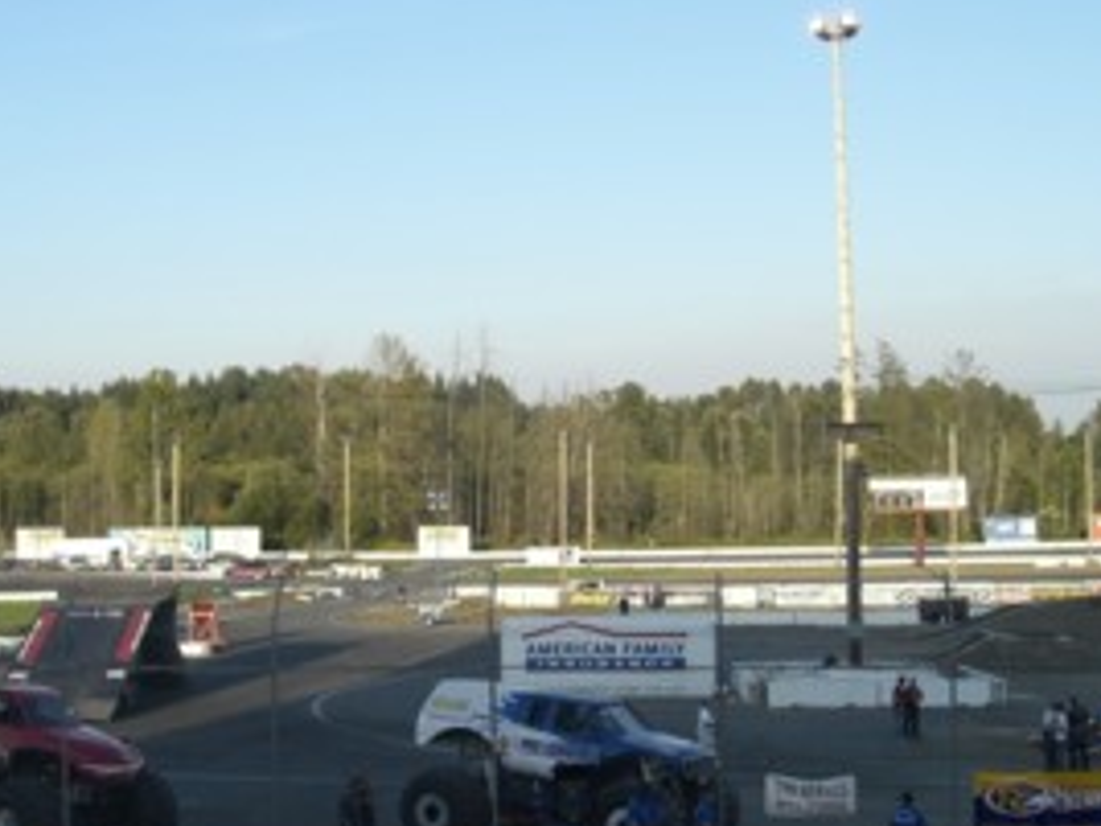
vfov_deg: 28.5
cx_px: 452
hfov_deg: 37.4
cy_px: 456
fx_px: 1622
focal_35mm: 51
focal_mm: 6.3
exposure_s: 1/200
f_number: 4.4
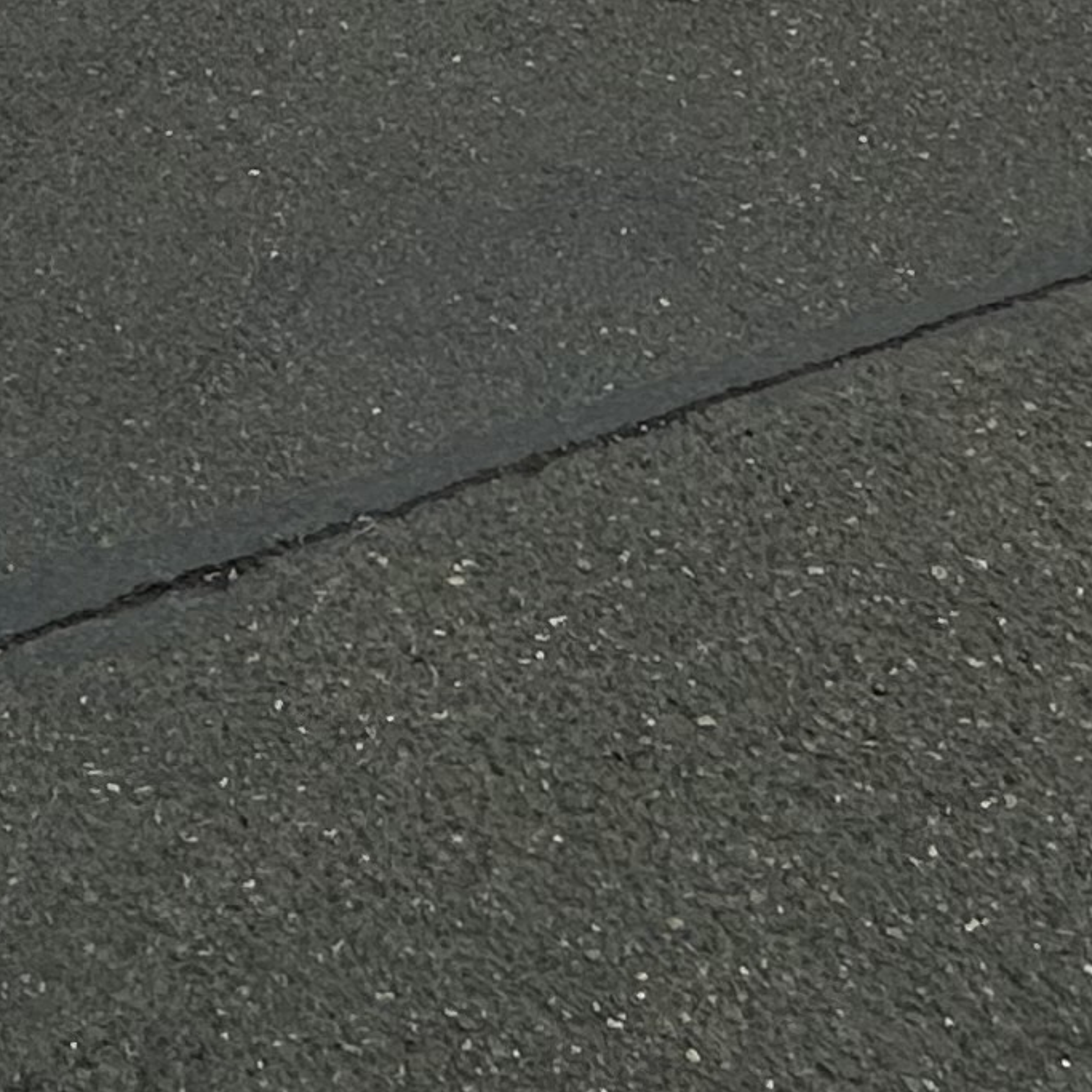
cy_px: -1269
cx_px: 32
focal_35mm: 73
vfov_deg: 16.2
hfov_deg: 22.8
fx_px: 2605
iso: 40
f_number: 2.2
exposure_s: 1/1159
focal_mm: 2.22
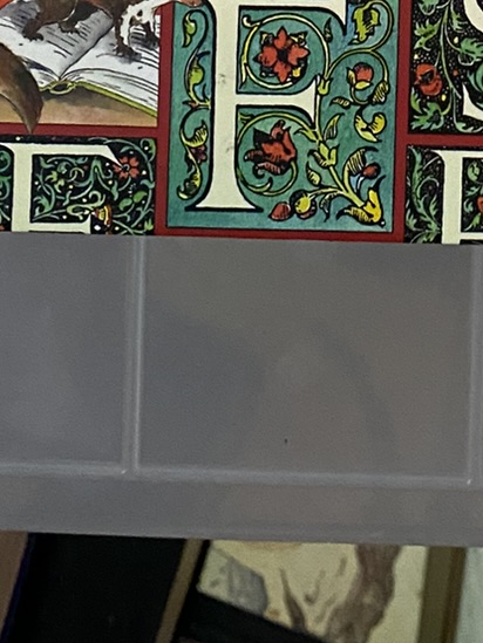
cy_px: -468
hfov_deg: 15.2
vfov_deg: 17.1
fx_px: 1804
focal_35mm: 97
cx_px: 375
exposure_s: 1/50
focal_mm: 4.25
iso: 320
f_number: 1.8
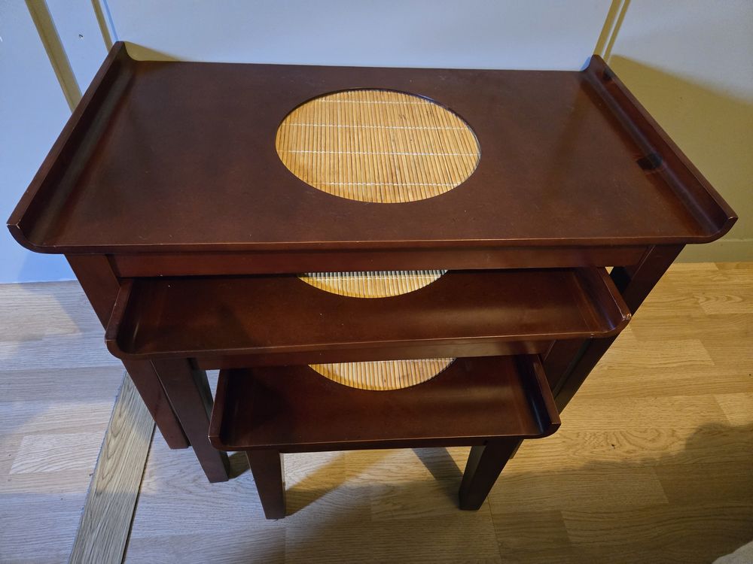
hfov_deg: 73.9
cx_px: 376
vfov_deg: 58.9
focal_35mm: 23
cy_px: 282
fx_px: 500
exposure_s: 1/33
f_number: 1.8
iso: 1600
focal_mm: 5.4
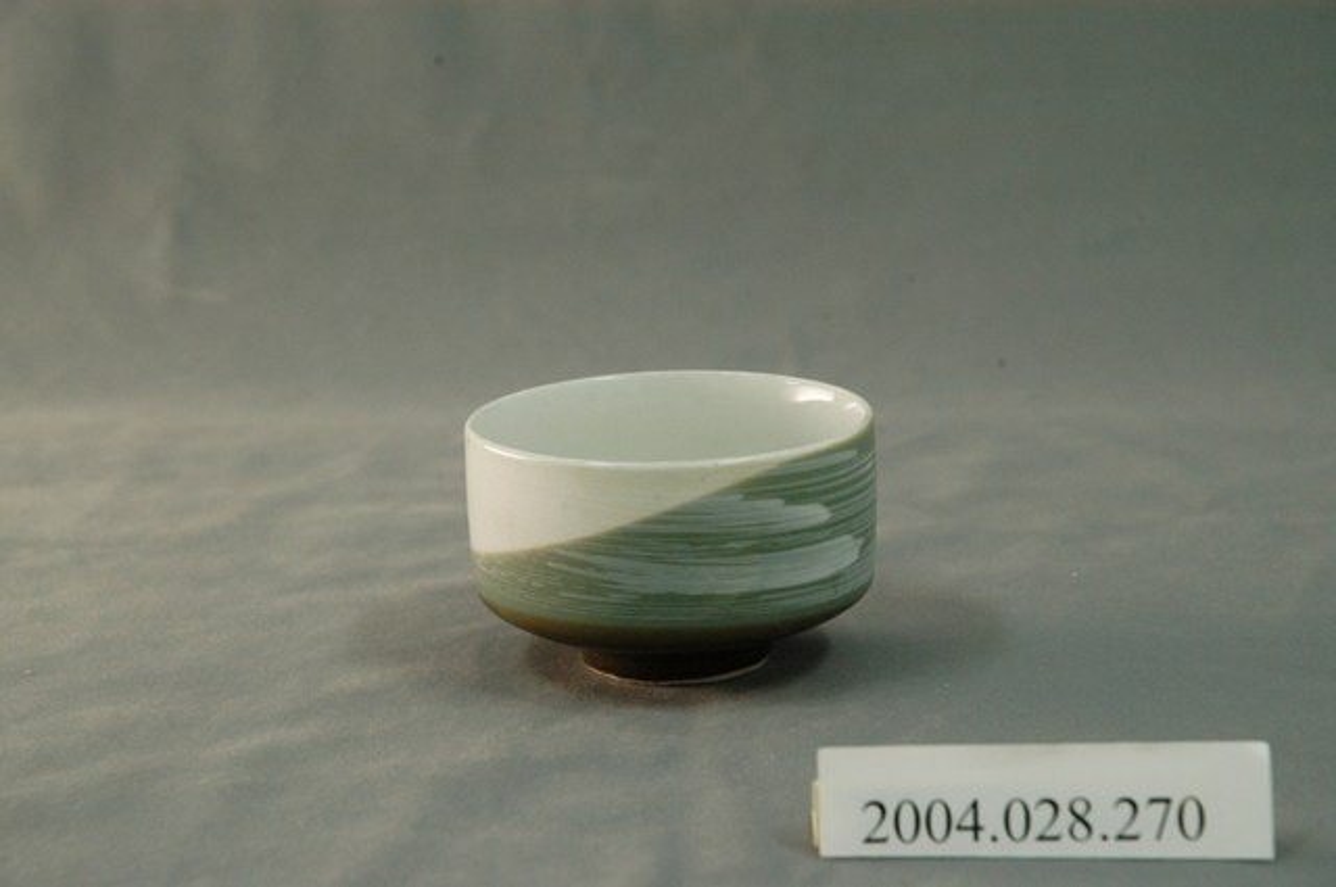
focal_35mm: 105
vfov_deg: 13.0
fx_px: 3892
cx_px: 668
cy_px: 444
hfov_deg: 19.5
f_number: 8
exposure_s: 1/20
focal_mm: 70
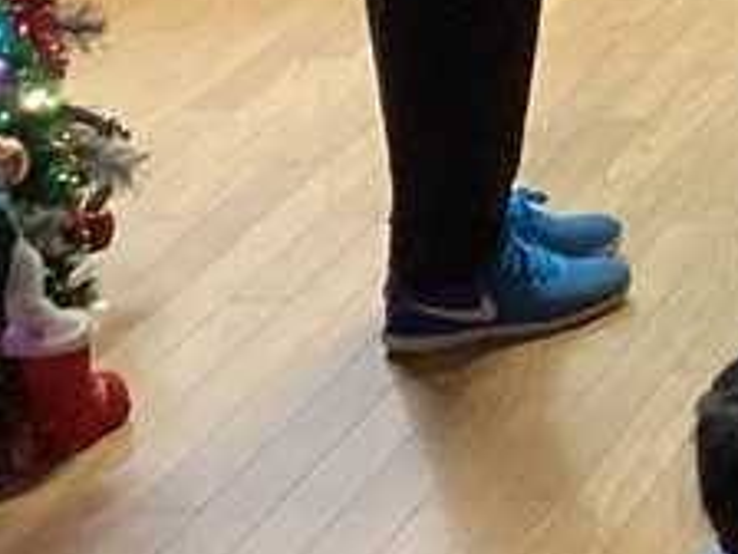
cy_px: -317
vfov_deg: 8.2
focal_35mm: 177
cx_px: 1420
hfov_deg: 10.4
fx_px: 3774
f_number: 2.4
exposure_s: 1/50
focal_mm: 3.3
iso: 200
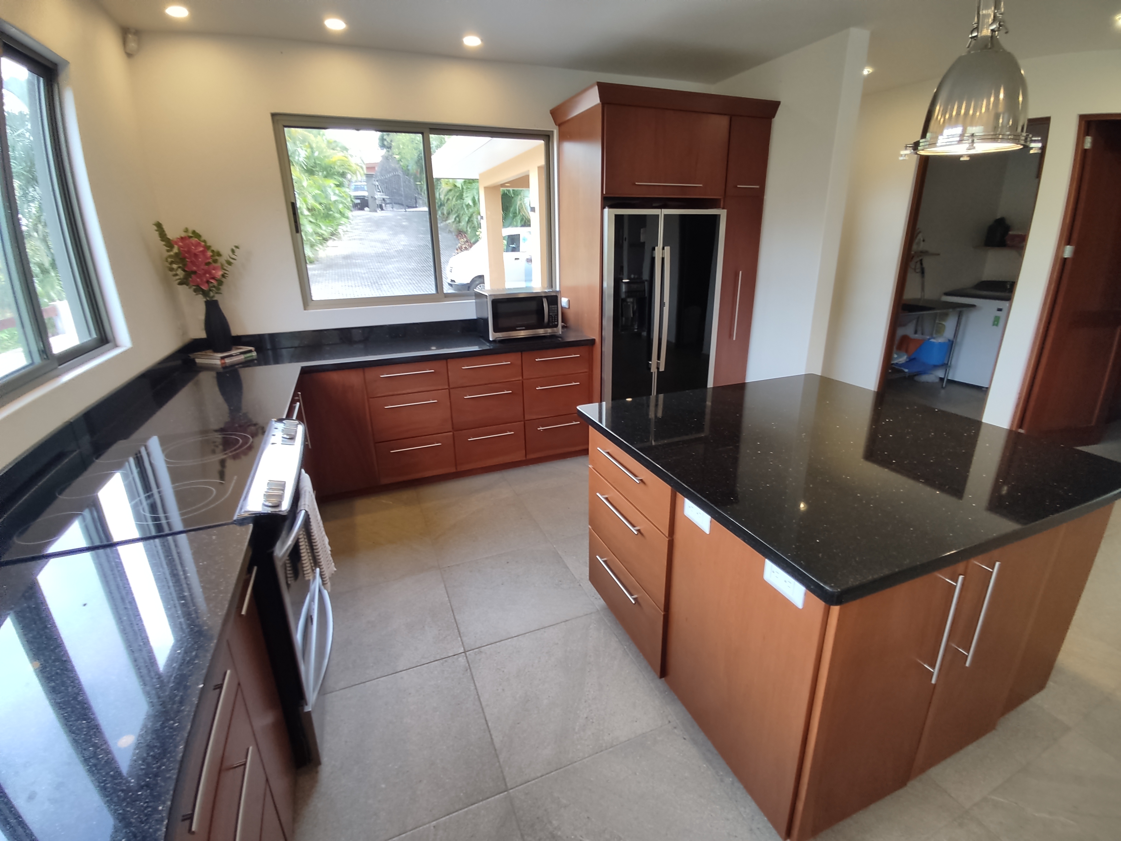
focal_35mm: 15
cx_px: 560
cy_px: 420
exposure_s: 1/33
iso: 66
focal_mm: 1.6
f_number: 2.2
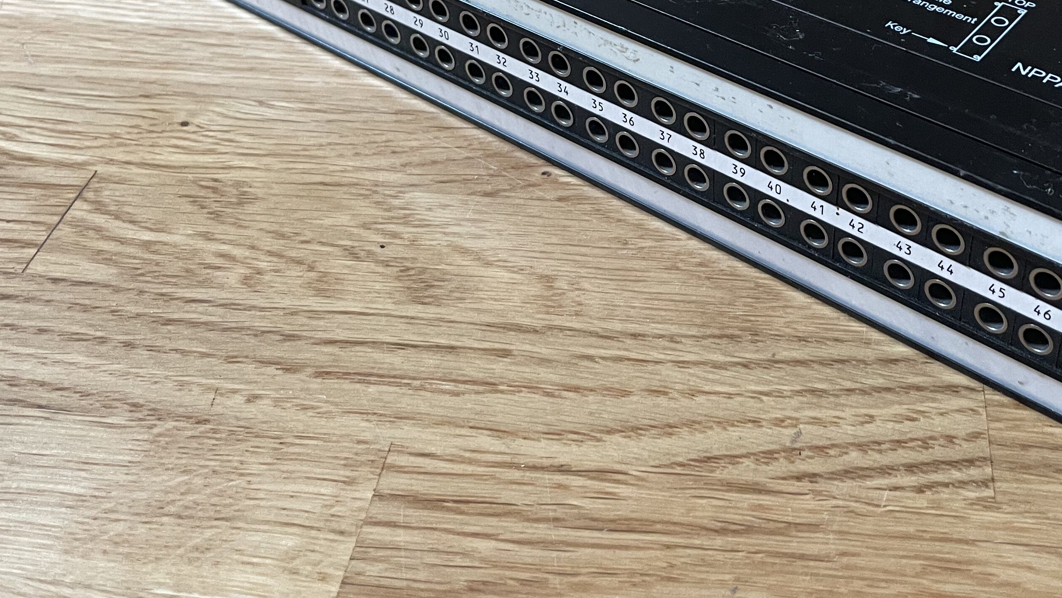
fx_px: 1267
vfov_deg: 25.3
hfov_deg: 45.3
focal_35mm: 45
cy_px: 11
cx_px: 631
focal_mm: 4.2
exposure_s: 1/50
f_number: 1.6
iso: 250
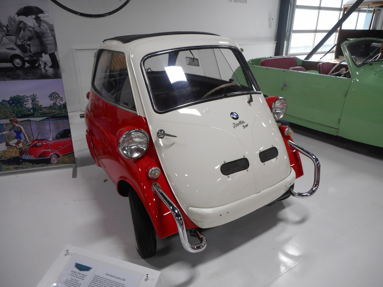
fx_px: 277
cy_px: 144
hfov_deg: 69.4
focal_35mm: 25
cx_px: 192
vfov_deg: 54.9
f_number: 3.7
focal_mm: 4.5
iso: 80
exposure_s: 1/30
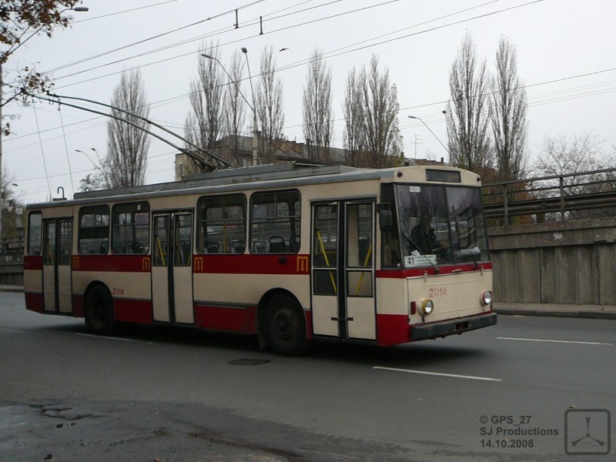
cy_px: 231
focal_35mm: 35
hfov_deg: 52.6
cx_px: 308
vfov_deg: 40.7
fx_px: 623
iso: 100
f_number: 2.8
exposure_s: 1/125
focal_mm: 5.2
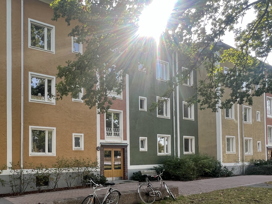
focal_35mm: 26
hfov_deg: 62.5
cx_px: 61
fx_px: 204
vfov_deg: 50.9
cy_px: 153
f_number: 1.8
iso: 32
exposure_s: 1/285
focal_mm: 1.57
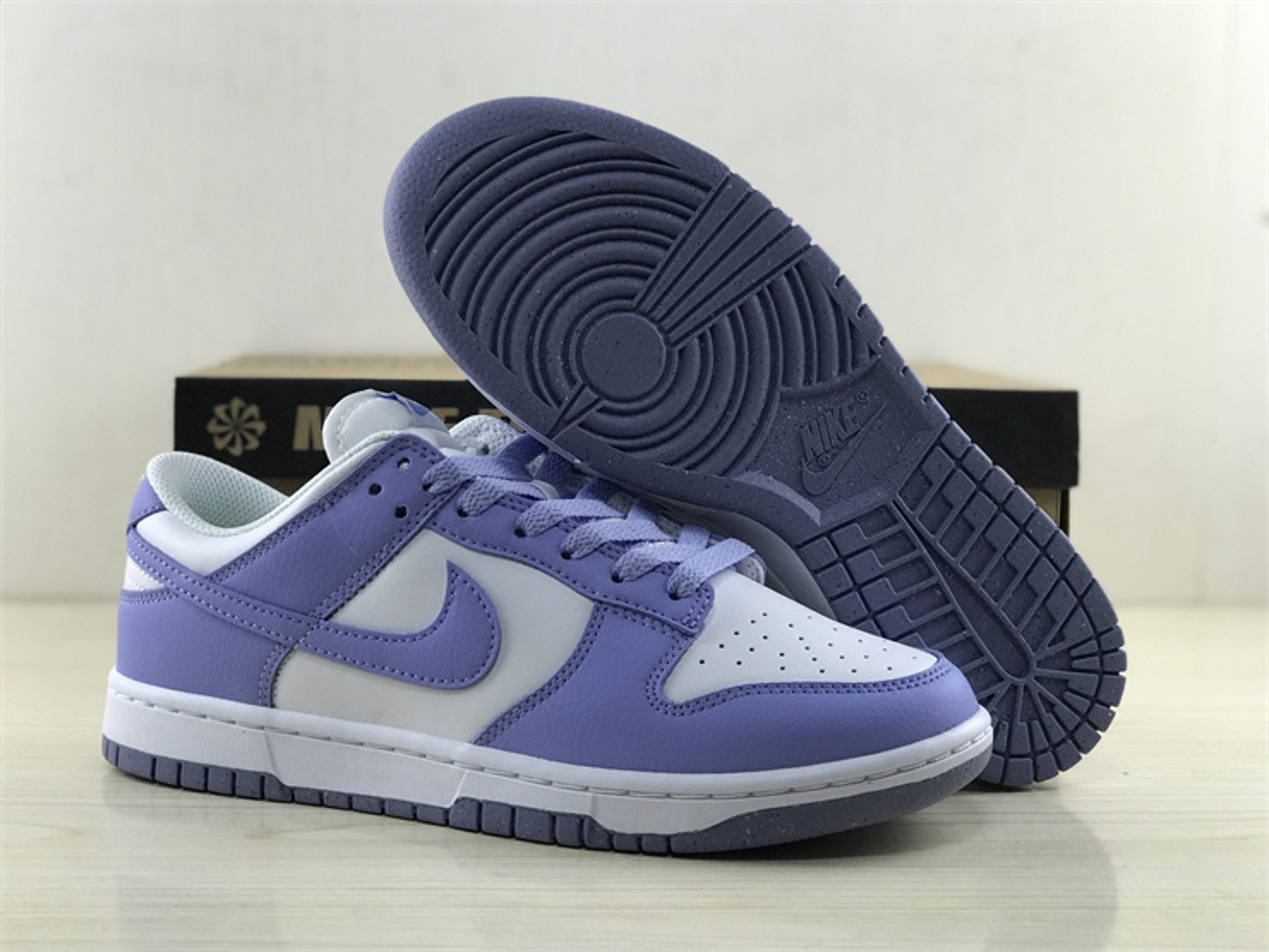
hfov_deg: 33.8
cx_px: 634
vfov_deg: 25.7
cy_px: 476
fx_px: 2090
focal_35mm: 57
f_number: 2.8
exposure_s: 1/99
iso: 125
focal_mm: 6.6
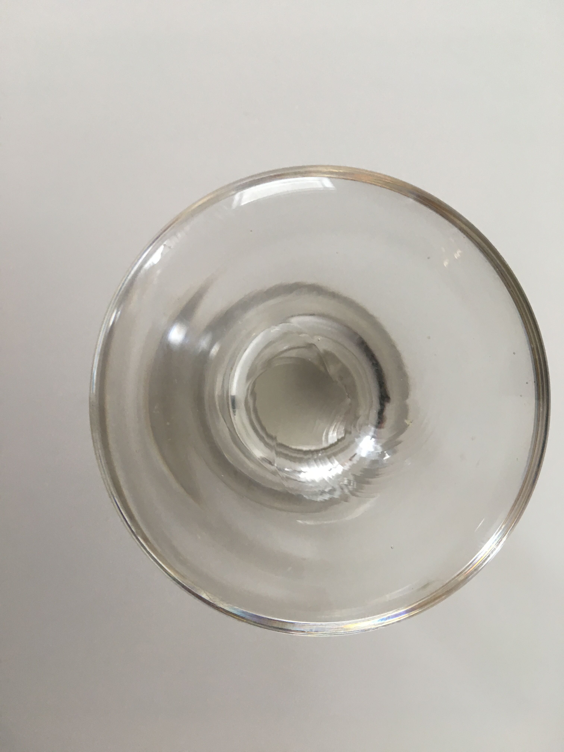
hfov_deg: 48.2
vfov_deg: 61.7
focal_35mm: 29
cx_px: 282
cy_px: 376
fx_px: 630
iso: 50
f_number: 2.2
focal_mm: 4.15
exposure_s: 1/33
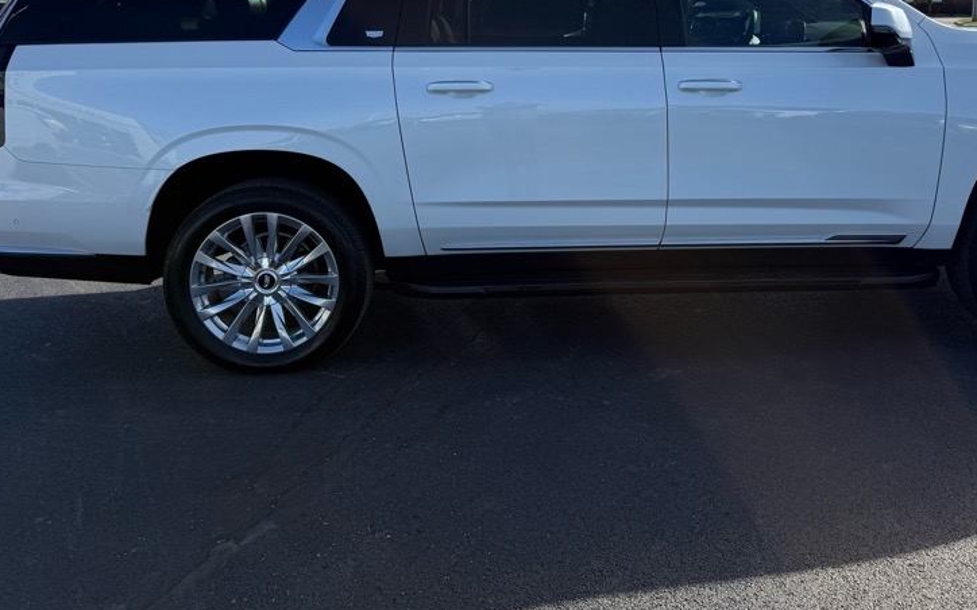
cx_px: 569
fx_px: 958
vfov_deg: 34.2
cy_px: 120
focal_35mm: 36
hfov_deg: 53.8
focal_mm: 6.76
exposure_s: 1/4673
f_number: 1.78
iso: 80
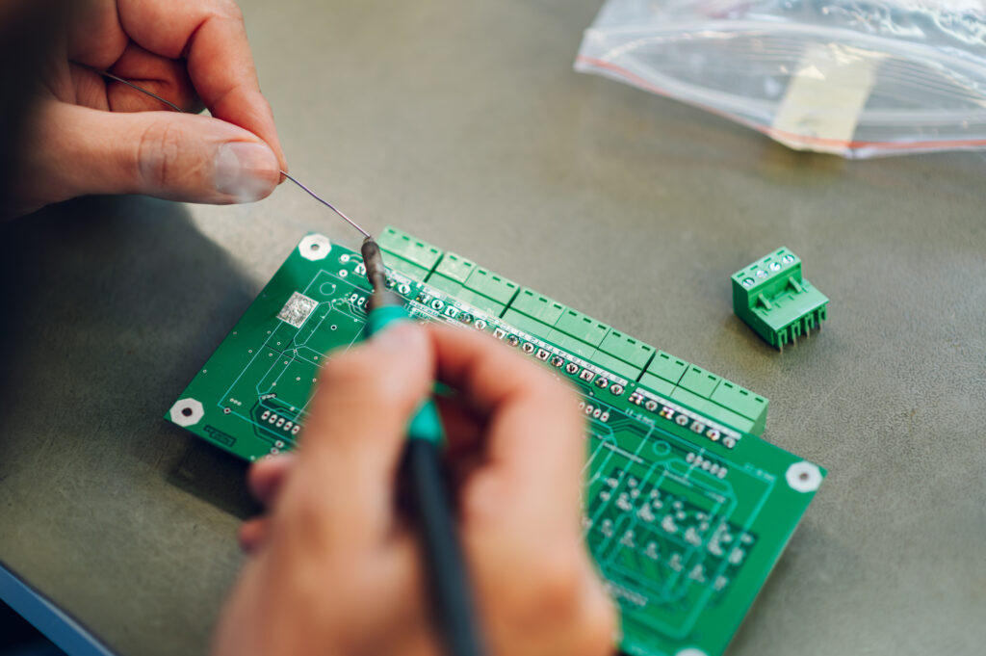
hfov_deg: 23.9
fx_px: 2326
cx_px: 493
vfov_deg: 16.0
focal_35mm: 85
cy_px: 328
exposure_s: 1/100
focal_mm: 85
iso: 125
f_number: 1.8
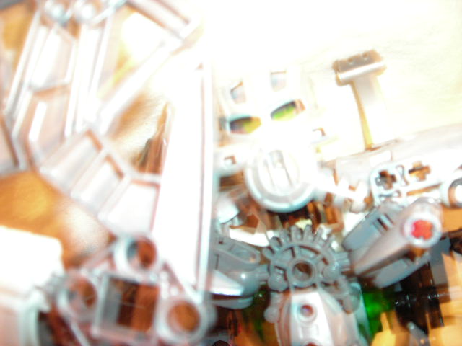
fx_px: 507
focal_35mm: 38
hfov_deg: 49.0
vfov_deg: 37.7
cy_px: 173
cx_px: 231
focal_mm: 6.3
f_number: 3.2
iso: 200
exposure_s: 1.75
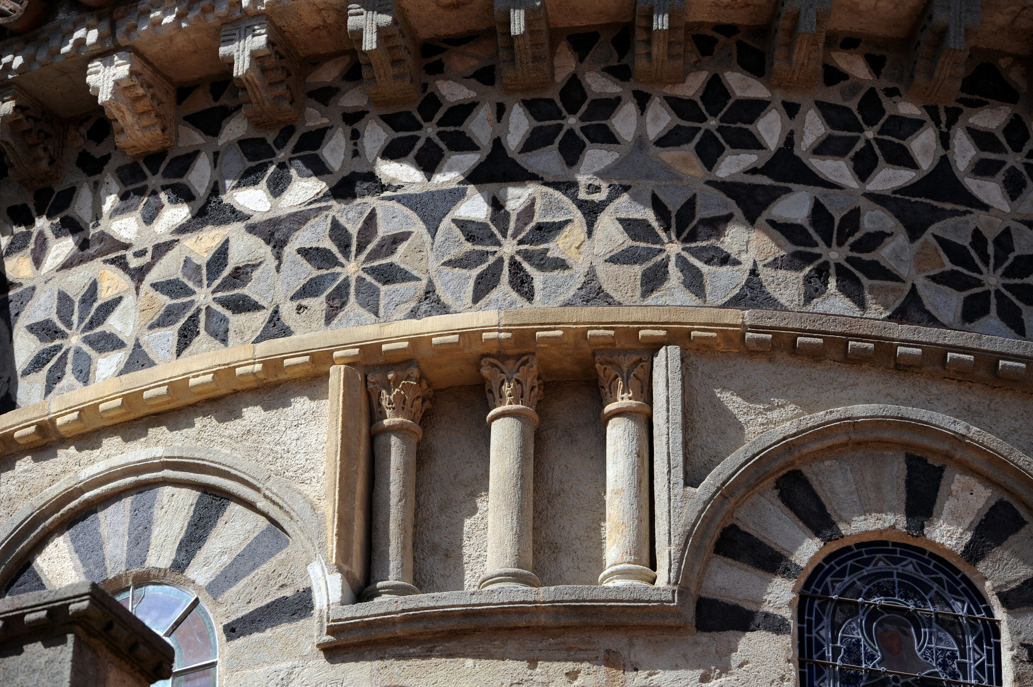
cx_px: 516
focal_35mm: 200
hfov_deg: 10.3
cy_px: 344
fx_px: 5735
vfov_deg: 6.9
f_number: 8
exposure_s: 1/400
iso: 200
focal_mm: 200
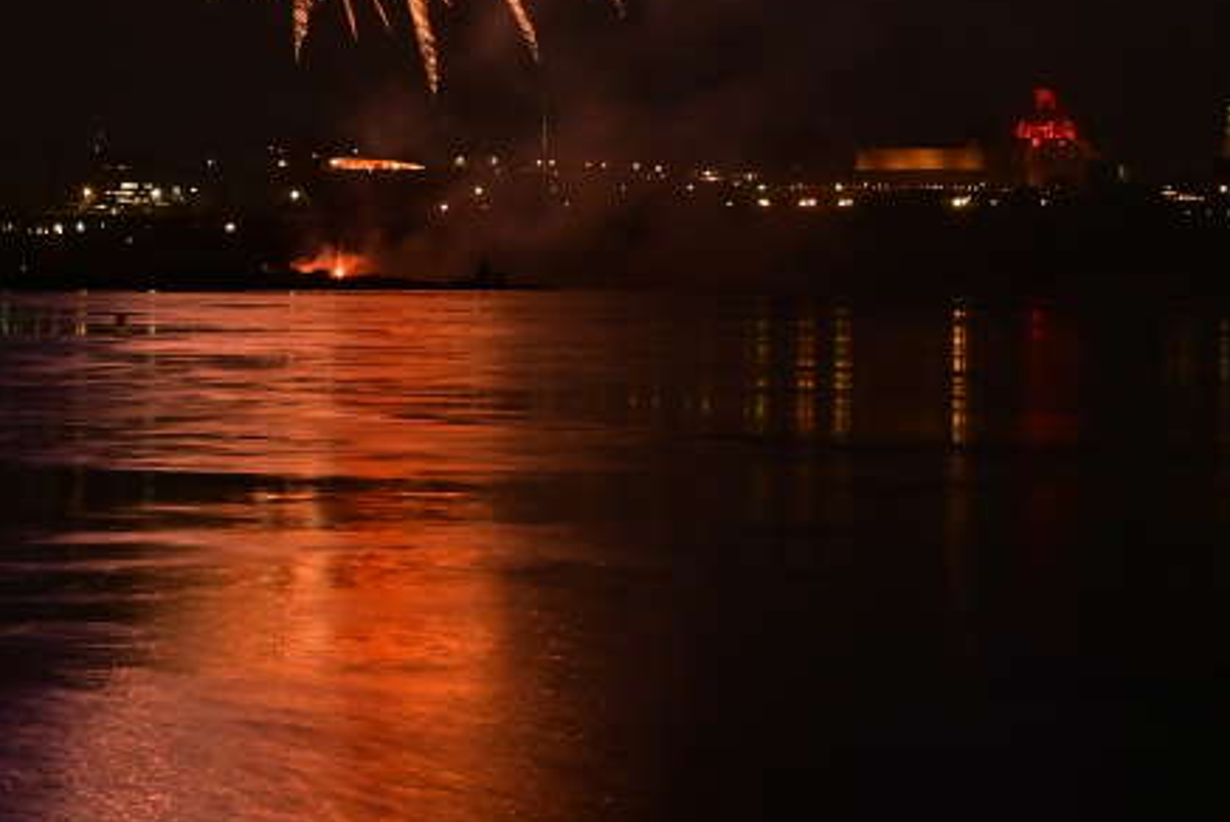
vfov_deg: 12.3
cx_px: 740
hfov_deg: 18.7
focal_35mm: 109
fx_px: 3728
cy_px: -110
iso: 400
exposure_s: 1.6
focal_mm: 26.5
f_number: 11
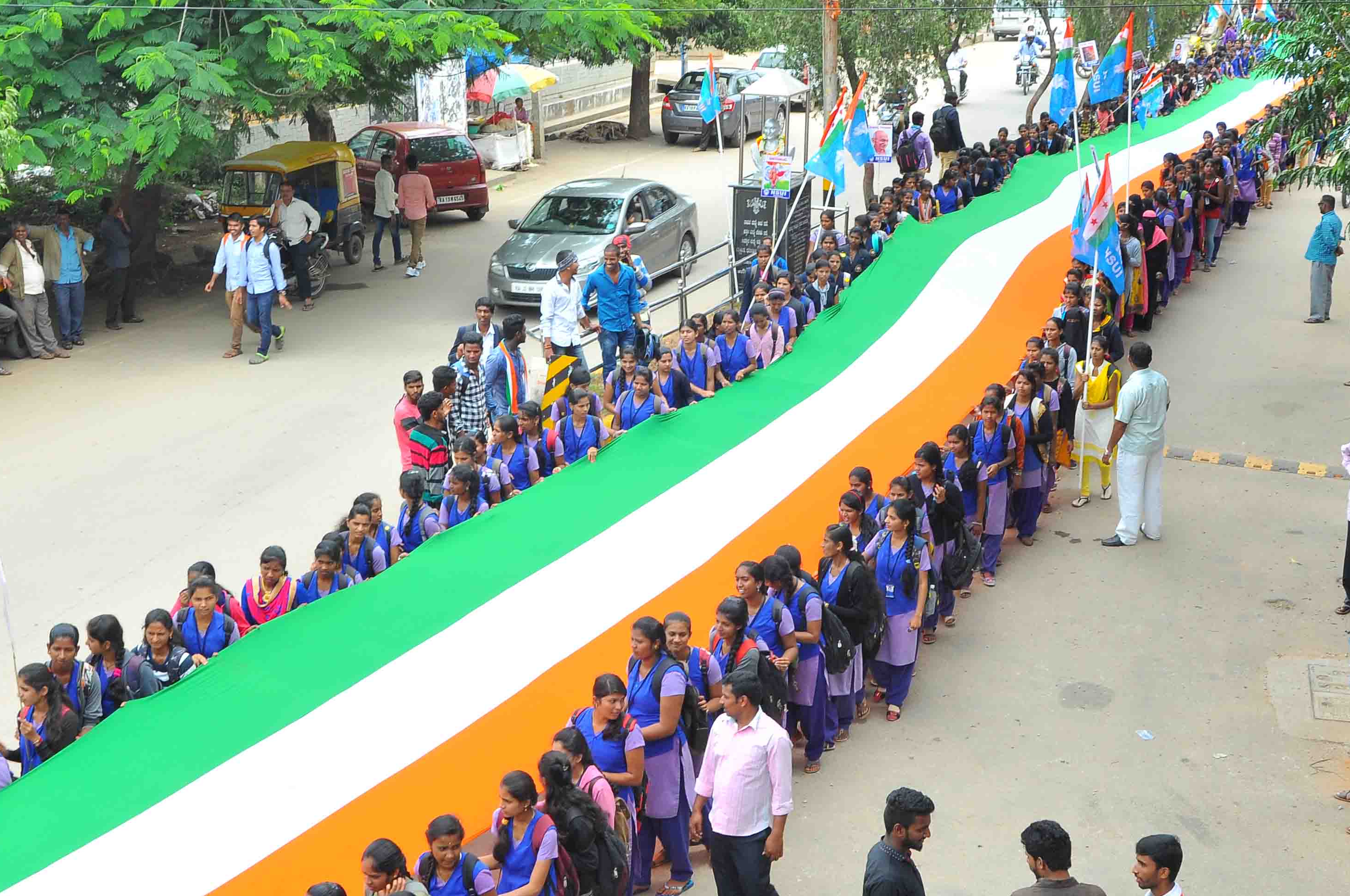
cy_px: 445
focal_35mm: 53
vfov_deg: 25.4
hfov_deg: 37.6
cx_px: 655
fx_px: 1985
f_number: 8
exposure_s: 1/125
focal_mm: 24
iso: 250
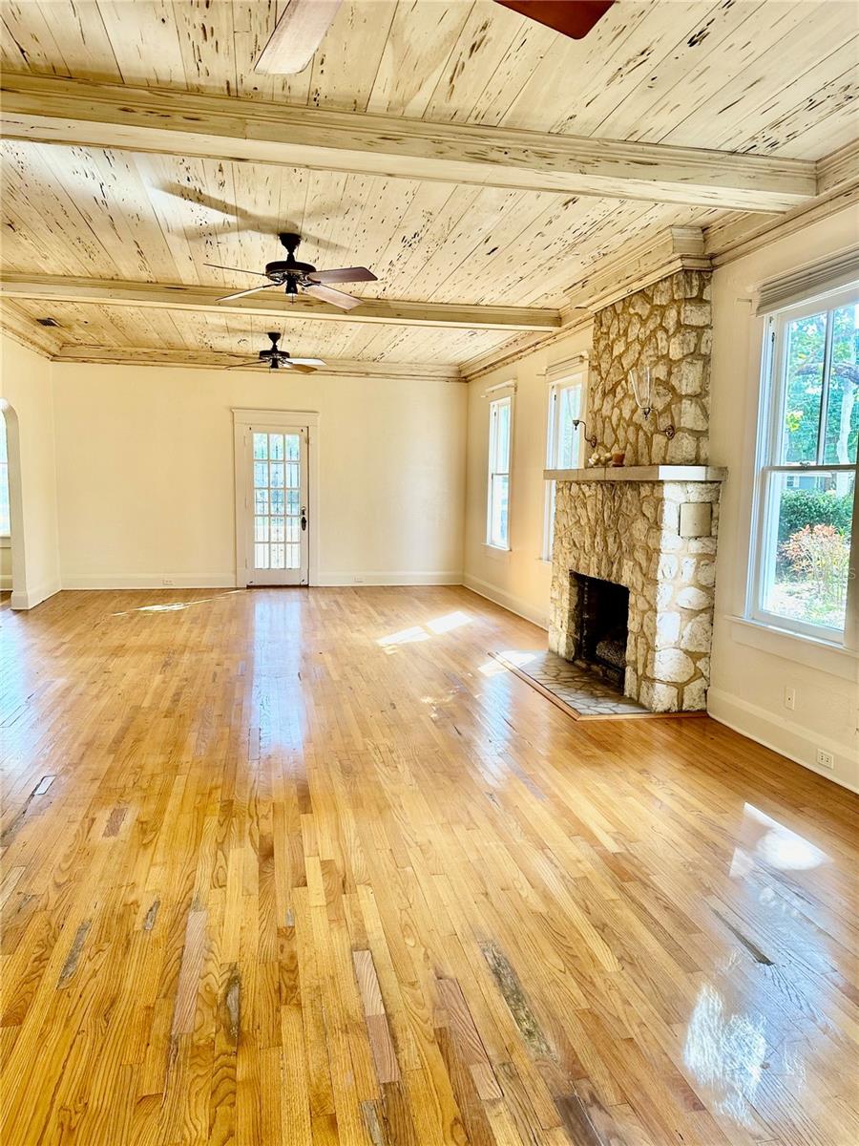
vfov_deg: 71.6
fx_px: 794
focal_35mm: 24
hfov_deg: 56.8
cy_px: 573
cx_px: 430
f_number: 1.78
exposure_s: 1/121
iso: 100
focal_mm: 6.86
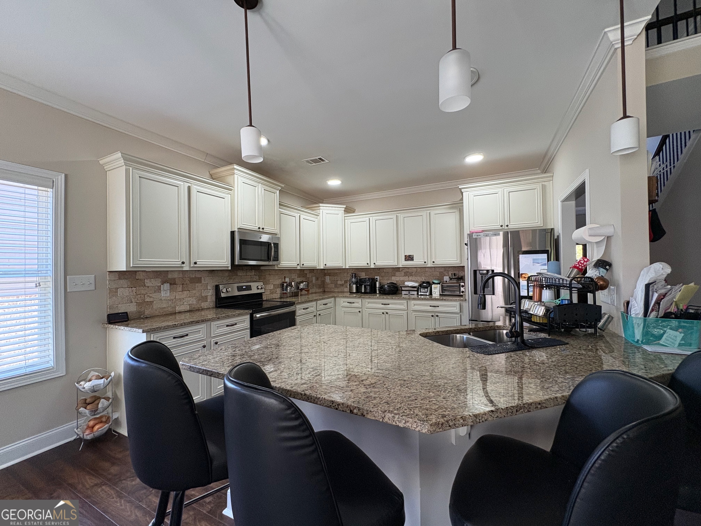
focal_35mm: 14
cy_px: 263
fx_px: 284
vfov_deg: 85.7
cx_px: 350
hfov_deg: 102.1
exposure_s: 1/120
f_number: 2.2
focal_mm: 2.22
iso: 200
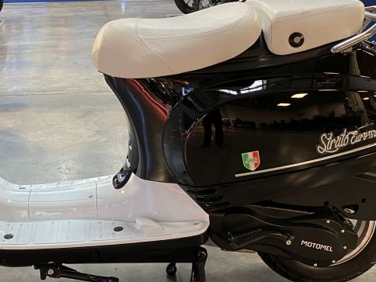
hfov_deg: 33.3
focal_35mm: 57
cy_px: 97
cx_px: 109
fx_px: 619
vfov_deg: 25.5
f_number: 1.8
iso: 160
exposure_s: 1/50
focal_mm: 4.25
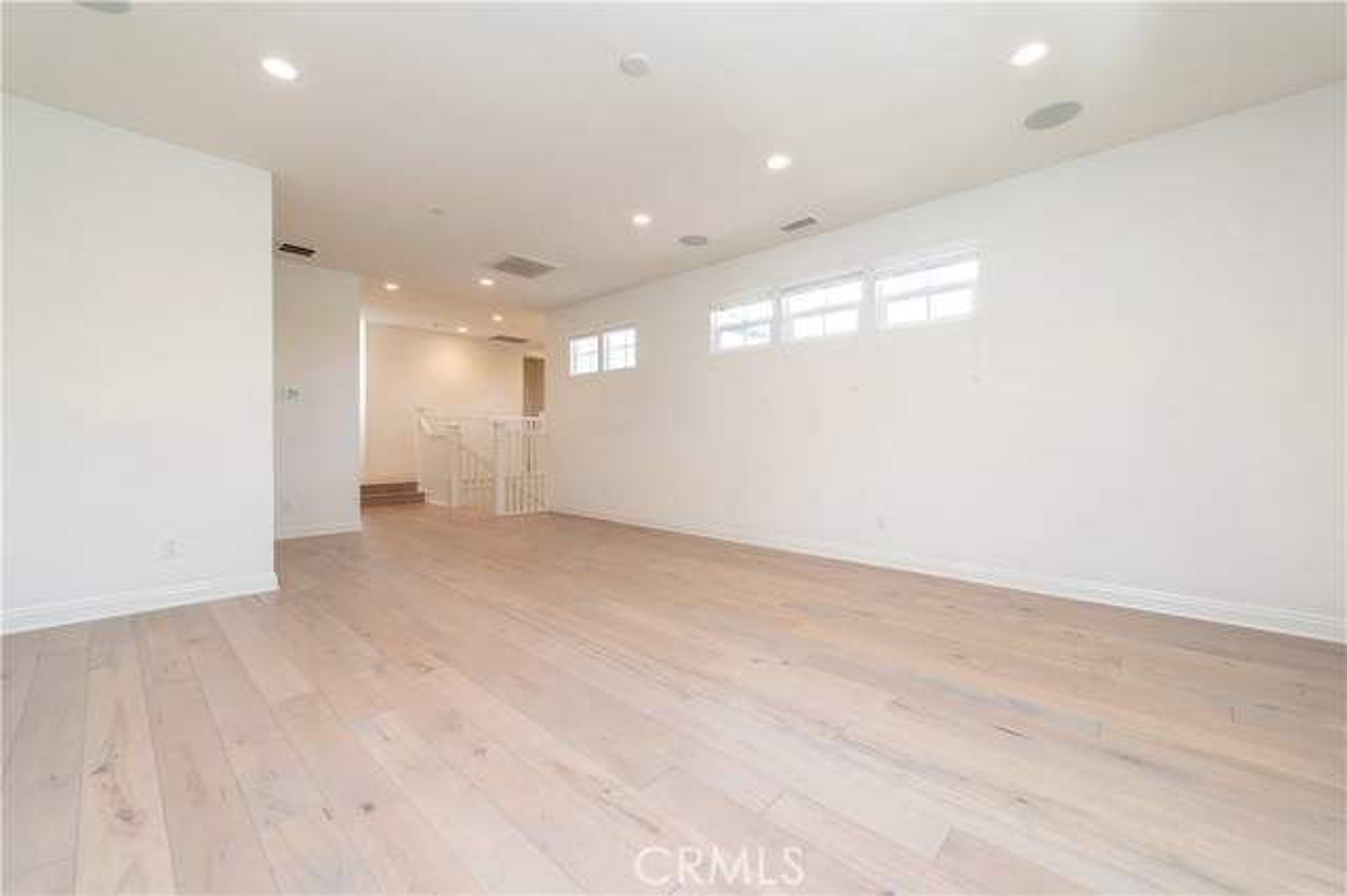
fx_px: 524
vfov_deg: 81.1
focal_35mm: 14
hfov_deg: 104.3
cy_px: 448
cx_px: 674
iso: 250
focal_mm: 14
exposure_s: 1/60
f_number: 4
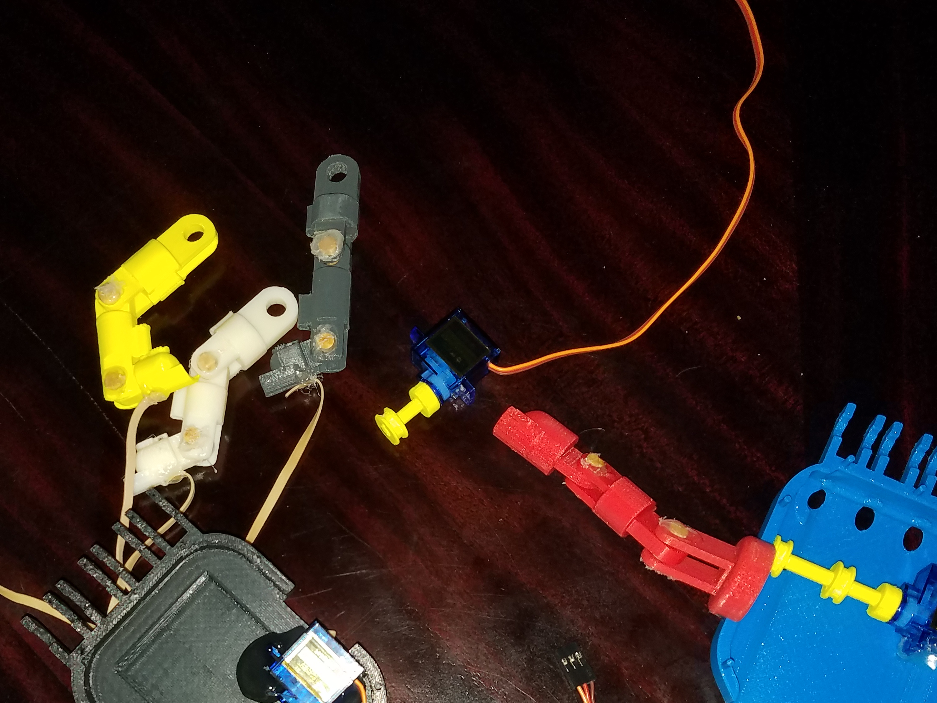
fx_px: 1083
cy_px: 540
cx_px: 350
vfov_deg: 35.1
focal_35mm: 40
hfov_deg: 46.4
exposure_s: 1/50
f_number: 1.7
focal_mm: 4.2
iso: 80
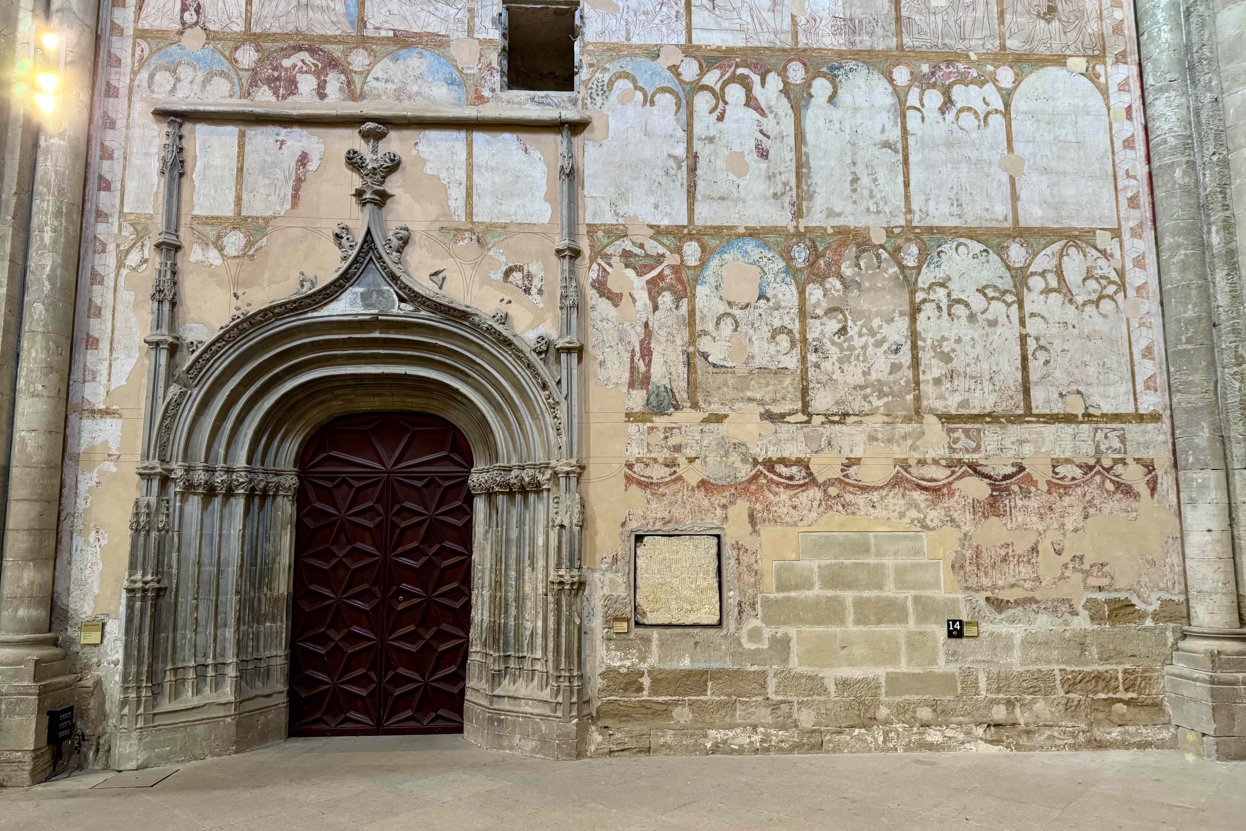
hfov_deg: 71.5
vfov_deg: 51.3
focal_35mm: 25
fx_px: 865
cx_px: 623
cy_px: 409
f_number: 1.78
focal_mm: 6.76
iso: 400
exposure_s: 1/50
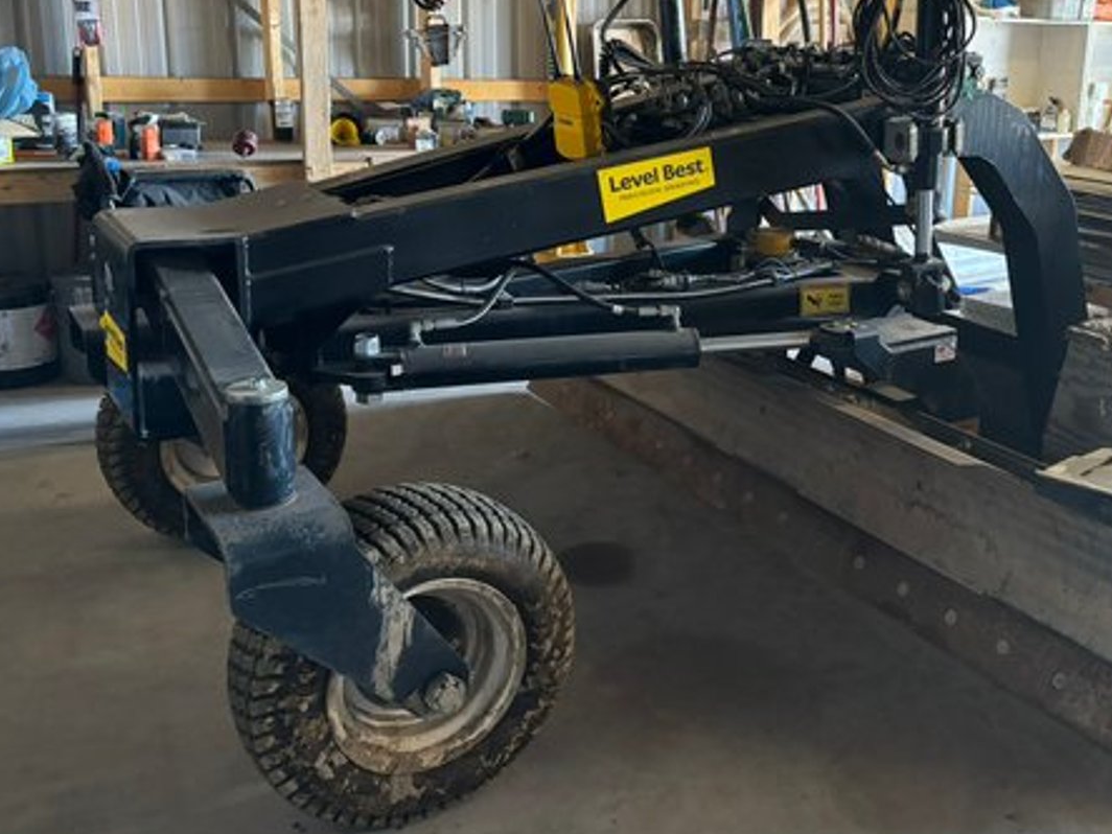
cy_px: 298
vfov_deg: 38.4
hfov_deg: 49.0
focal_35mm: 37
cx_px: 765
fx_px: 1189
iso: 400
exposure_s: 1/60
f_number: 1.6
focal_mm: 5.96
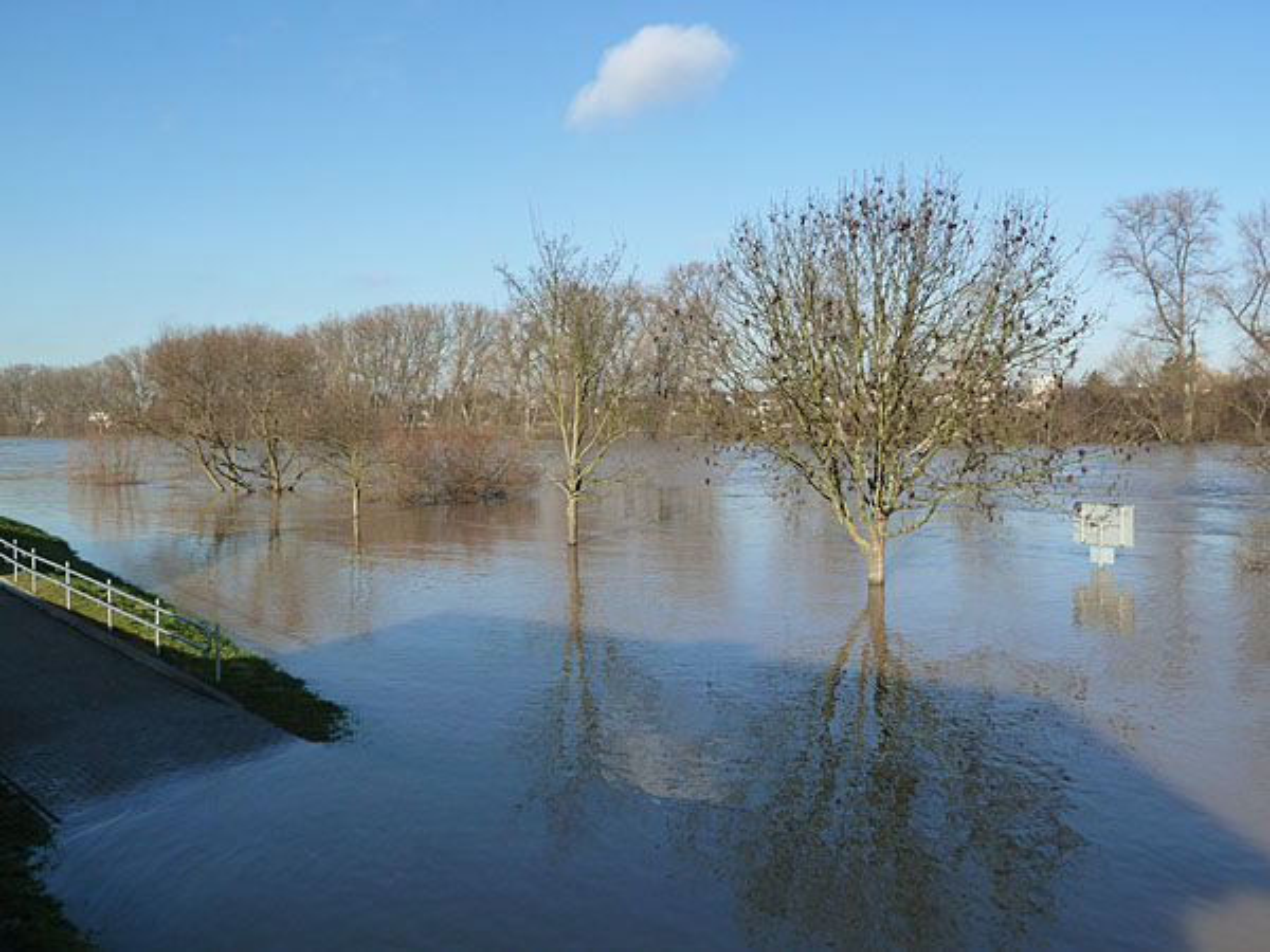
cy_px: 476
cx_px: 635
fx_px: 1101
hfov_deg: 60.0
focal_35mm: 30
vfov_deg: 46.8
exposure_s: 1/500
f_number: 4
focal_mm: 5
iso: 125
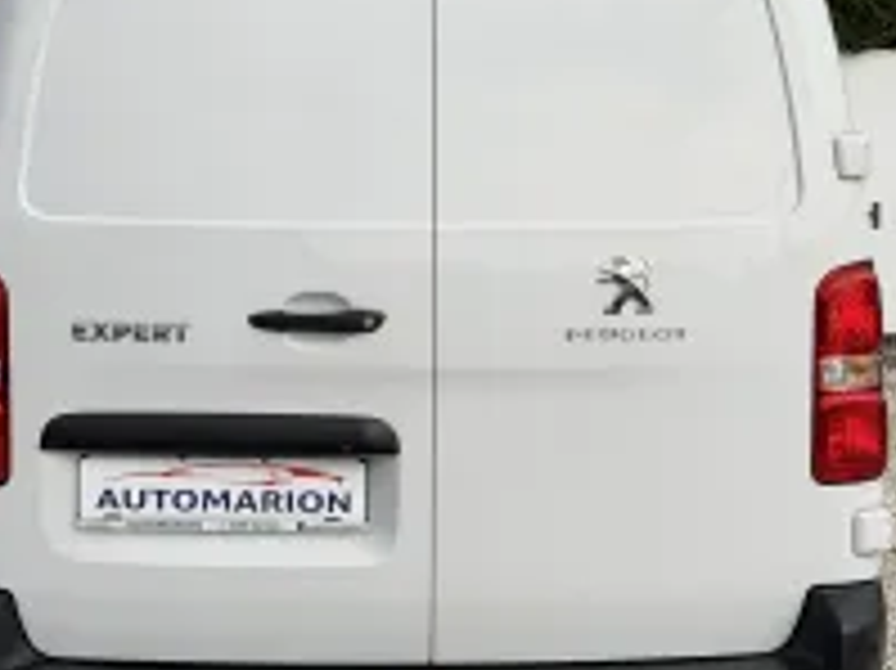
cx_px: 428
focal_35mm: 87
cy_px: 306
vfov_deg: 17.0
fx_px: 2251
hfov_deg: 22.5
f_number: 1.78
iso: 64
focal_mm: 6.76
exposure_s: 1/6536
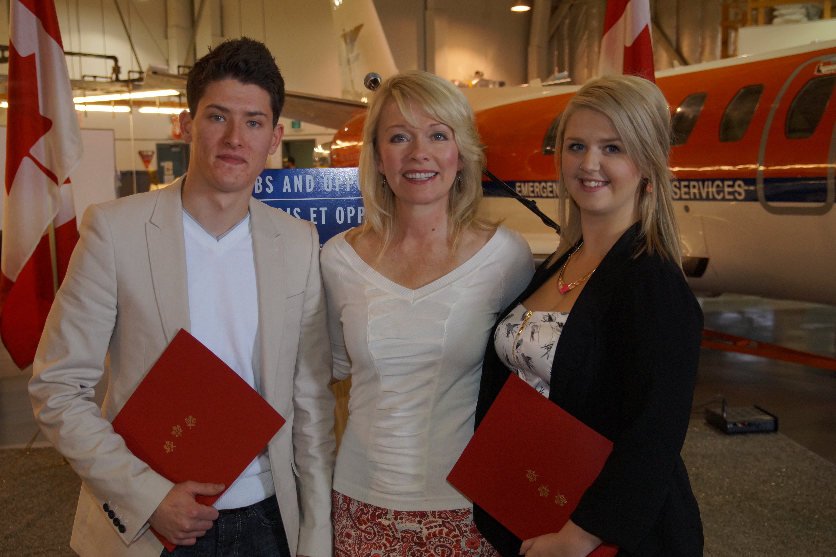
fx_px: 975
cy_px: 278
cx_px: 418
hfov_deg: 46.4
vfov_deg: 31.9
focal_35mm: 42
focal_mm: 28
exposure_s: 1/160
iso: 800
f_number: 4
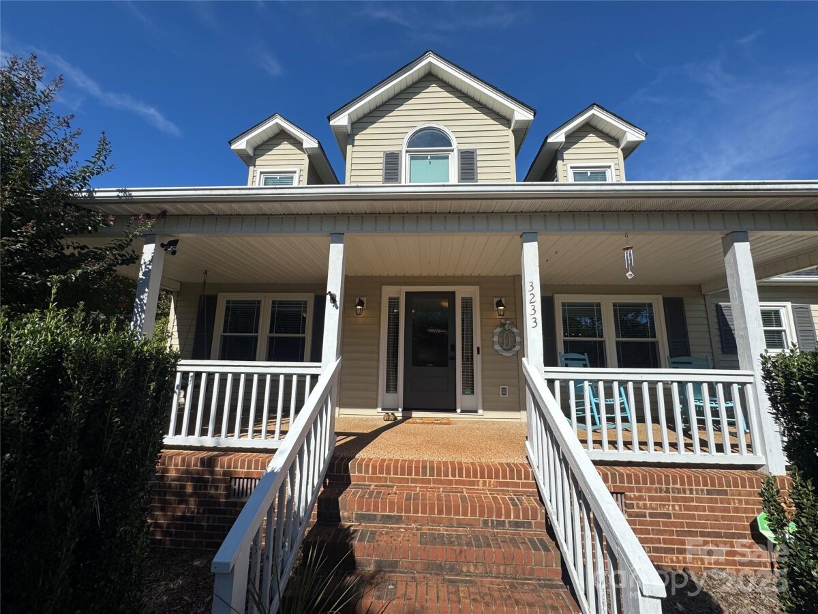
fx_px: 331
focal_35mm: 14
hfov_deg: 102.1
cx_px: 409
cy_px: 307
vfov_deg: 85.7
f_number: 2.2
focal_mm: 2.22
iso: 50
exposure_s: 1/2494
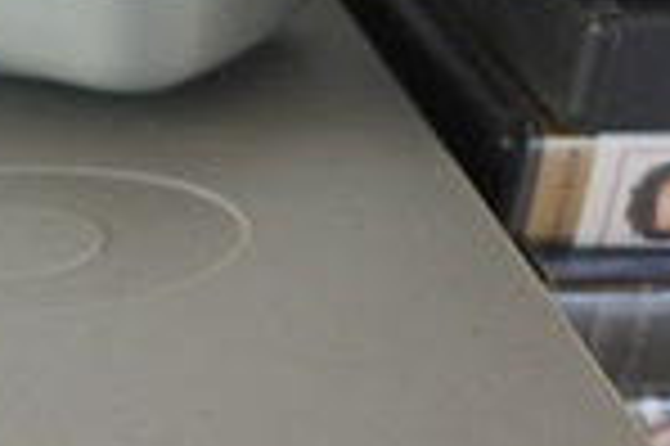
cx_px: -445
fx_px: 2696
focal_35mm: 145
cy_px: 842
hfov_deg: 13.1
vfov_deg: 9.0
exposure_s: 1/125
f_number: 5.6
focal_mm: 24
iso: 200
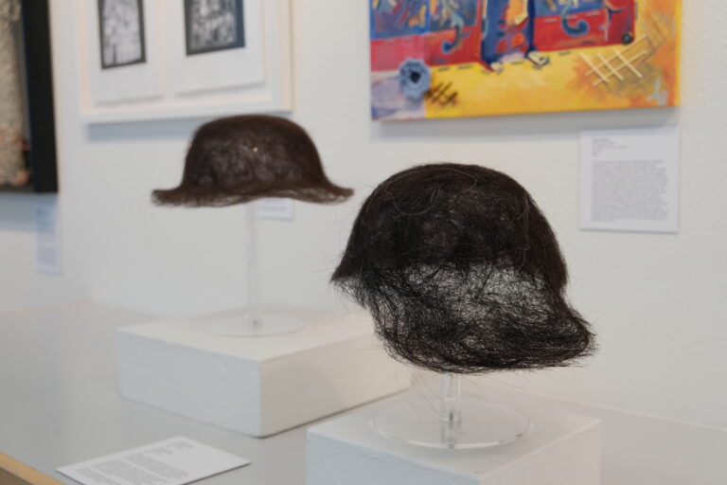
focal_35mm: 42
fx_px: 848
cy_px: 242
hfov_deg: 46.4
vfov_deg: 31.9
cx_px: 364
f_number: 3.6
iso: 400
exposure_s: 1/180
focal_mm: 27.7
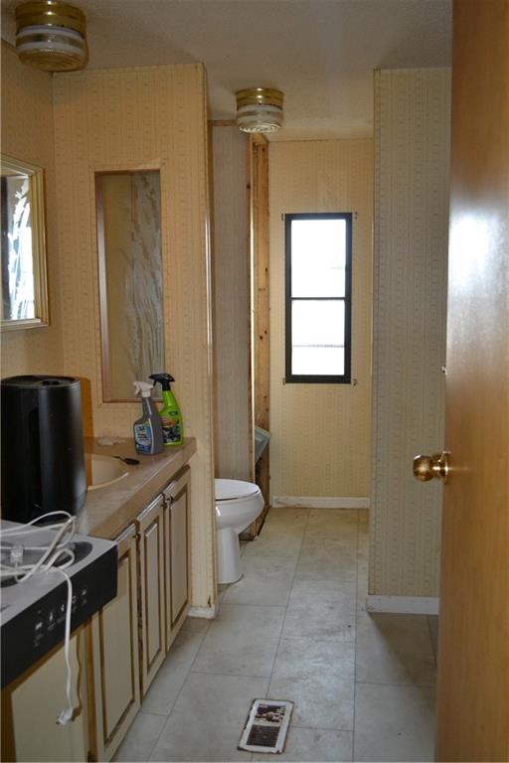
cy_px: 382
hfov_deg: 40.0
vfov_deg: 57.2
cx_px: 254
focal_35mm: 33
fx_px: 700
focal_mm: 22
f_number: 4
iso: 1000
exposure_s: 1/60
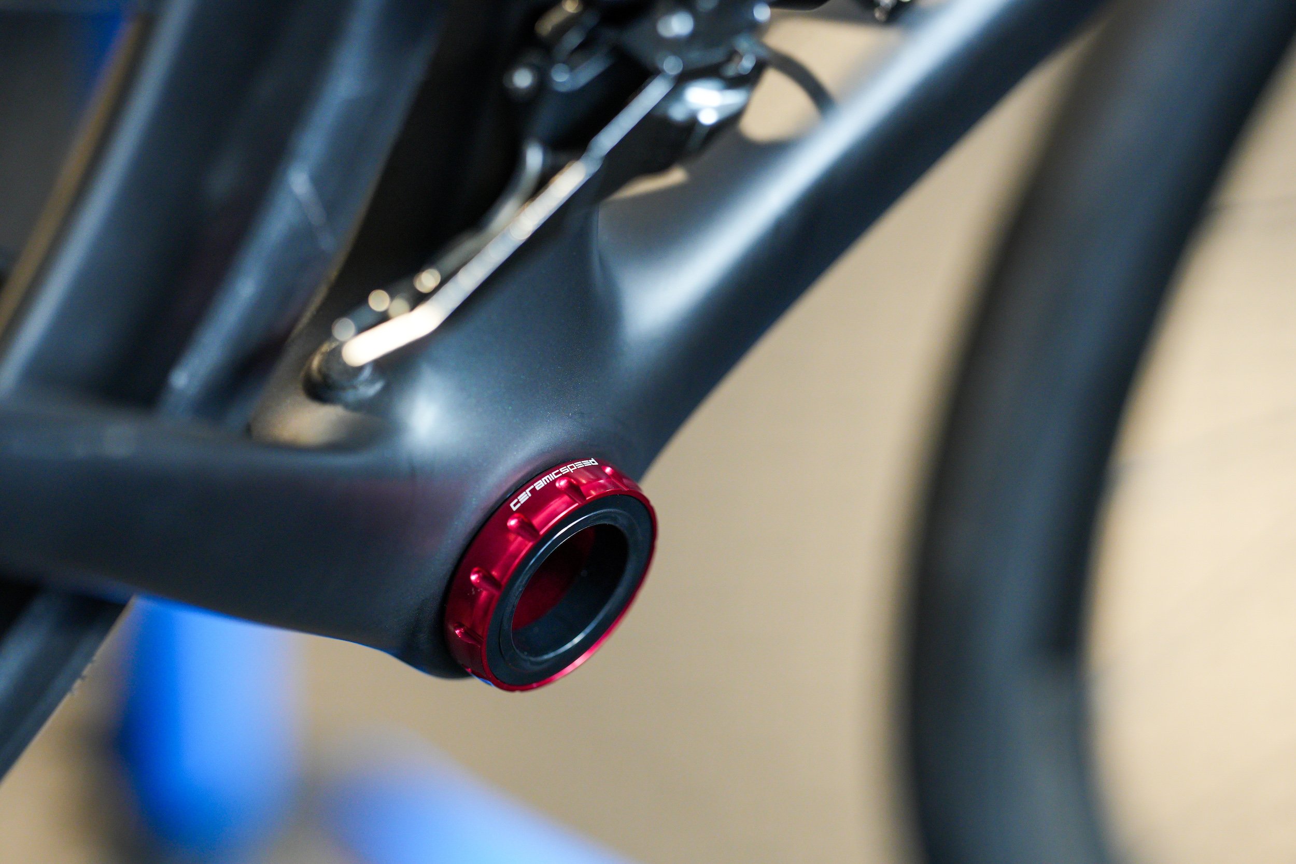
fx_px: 4860
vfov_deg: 10.2
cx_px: 648
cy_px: 432
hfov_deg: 15.2
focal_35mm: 135
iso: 2000
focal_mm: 135
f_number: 2.8
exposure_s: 1/2000
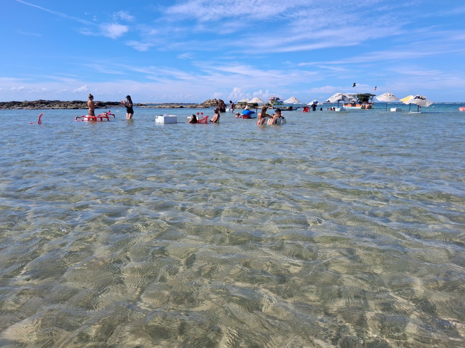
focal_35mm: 26
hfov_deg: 67.3
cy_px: 174
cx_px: 232
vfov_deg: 53.1
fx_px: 349
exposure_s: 1/639
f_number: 1.8
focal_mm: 3.98
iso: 25
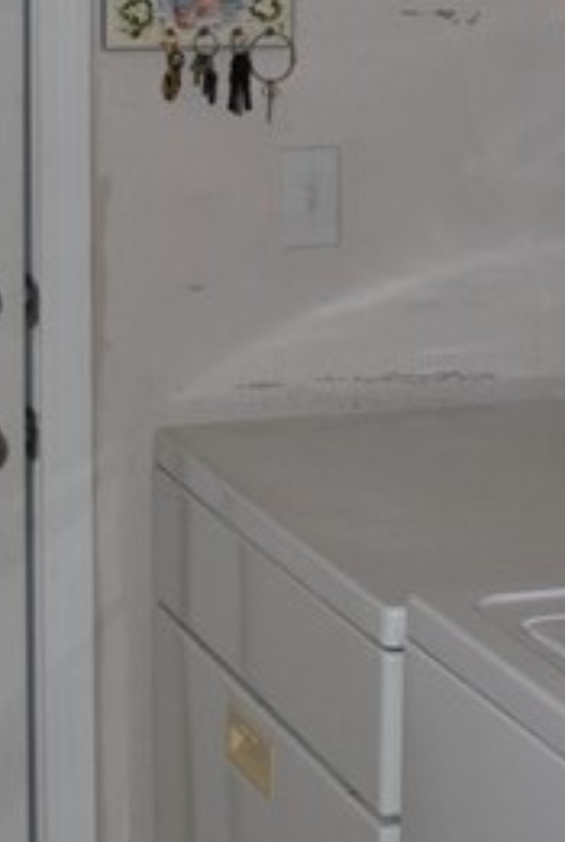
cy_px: 189
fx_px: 2626
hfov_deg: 12.0
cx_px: 707
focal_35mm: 112
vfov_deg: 18.1
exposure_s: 1/125
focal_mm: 18
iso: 100
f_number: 4
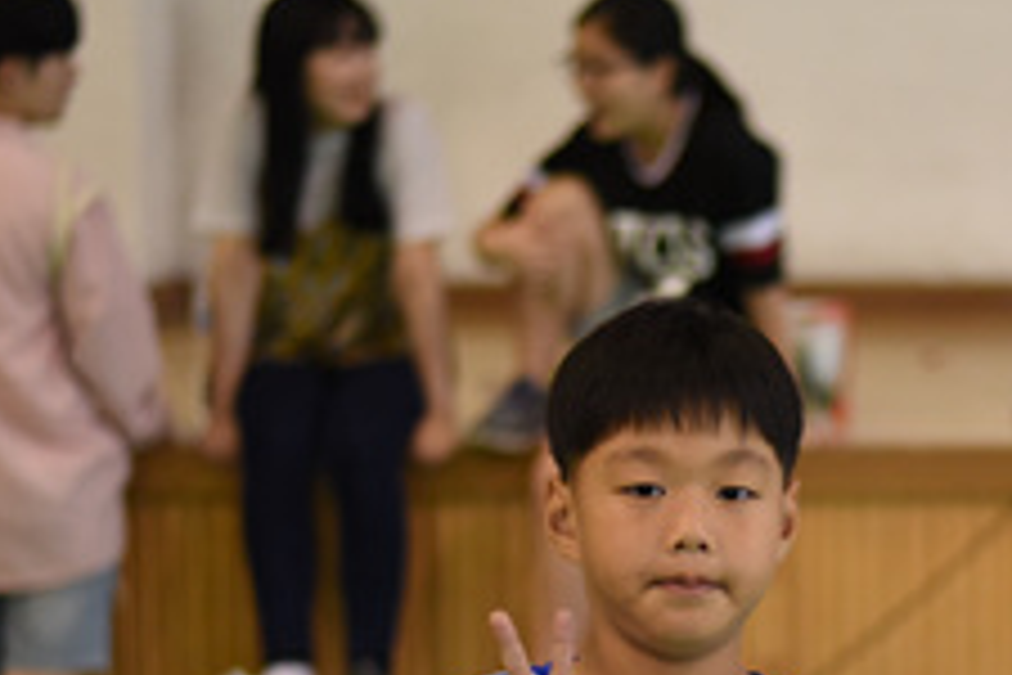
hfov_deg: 14.3
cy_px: 578
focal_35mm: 142
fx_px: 3991
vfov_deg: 9.6
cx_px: 873
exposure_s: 1/500
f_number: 1.8
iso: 1600
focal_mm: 50
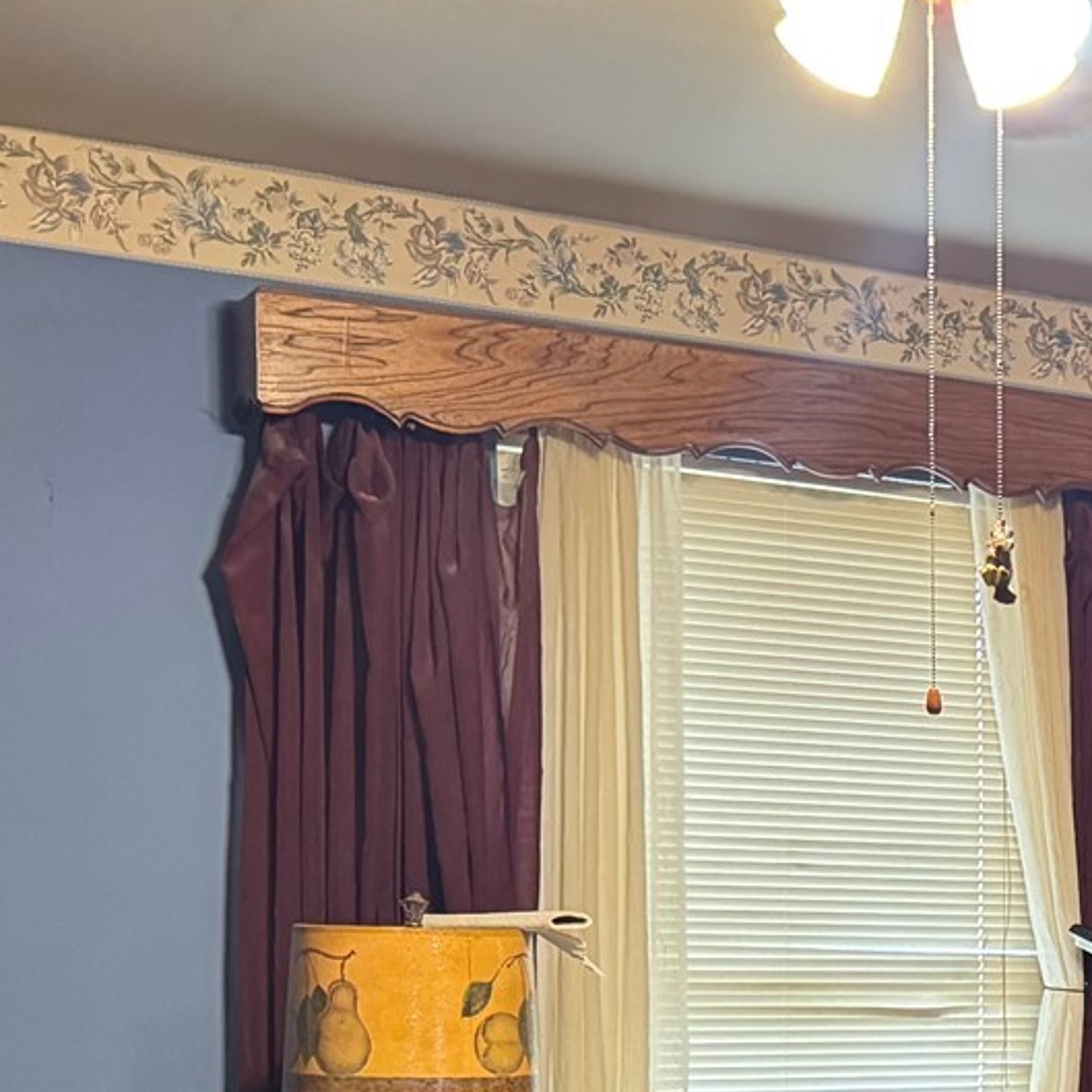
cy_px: 1075
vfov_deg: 21.7
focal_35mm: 77
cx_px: 1798
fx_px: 2748
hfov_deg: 18.8
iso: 640
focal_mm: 6.76
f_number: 1.78
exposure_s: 1/40
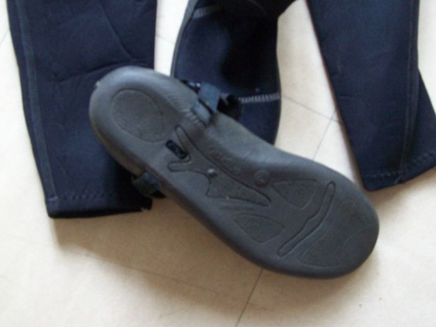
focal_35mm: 52
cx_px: 204
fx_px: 655
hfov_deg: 36.8
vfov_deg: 27.9
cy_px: 116
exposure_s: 1/17.4
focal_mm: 6
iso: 160
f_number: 2.7
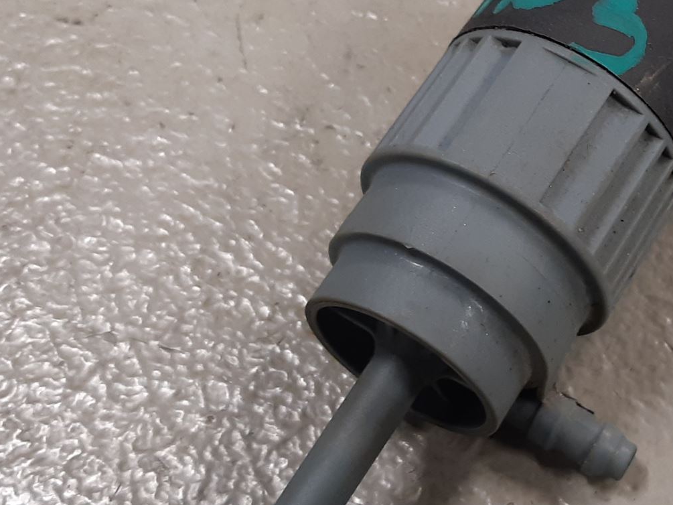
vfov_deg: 27.4
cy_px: 182
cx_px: 522
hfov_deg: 35.2
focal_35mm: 53
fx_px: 1031
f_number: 1.7
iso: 100
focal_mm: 3.93
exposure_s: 1/50
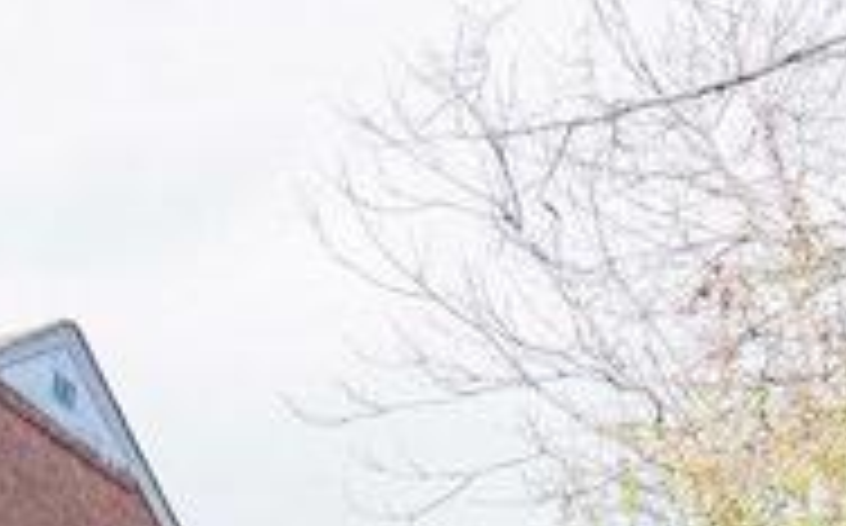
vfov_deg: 8.8
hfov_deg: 13.3
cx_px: -1062
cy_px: 1538
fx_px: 2879
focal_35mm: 125
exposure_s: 1/640
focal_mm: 16
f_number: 8
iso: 1250
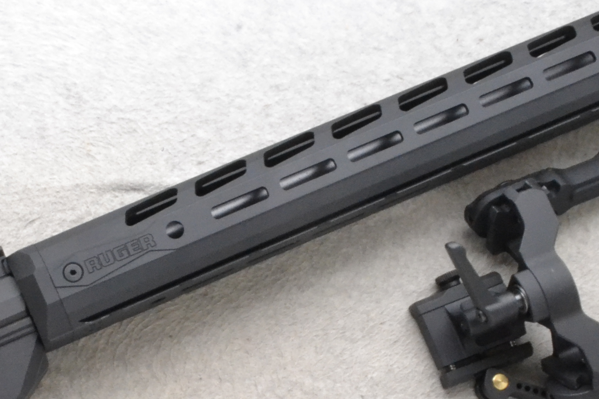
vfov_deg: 18.5
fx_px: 1198
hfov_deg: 27.3
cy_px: 379
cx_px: 87
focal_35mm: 72
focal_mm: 18
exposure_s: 1/30
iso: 3200
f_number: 22
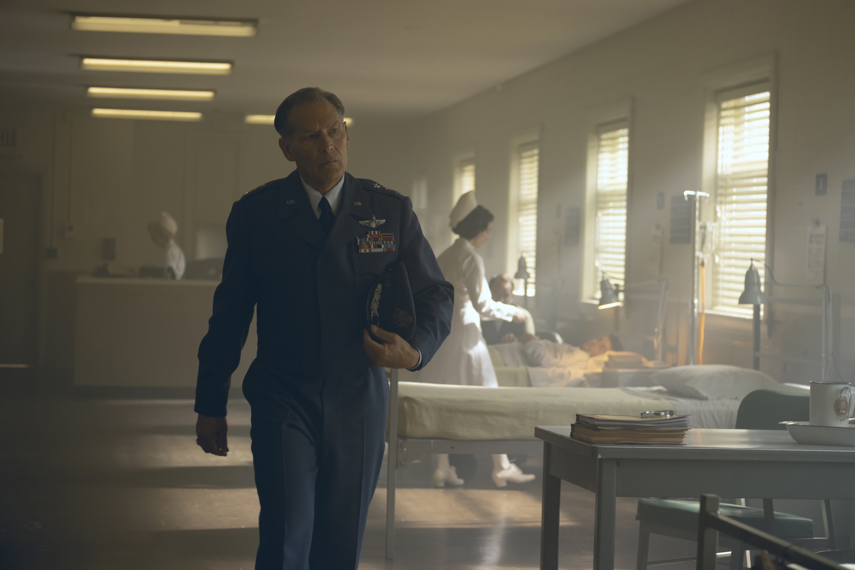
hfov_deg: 27.0
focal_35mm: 75
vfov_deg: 18.2
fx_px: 1781
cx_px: 428
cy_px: 285
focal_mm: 50
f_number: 2.5
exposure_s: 1/125
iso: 400
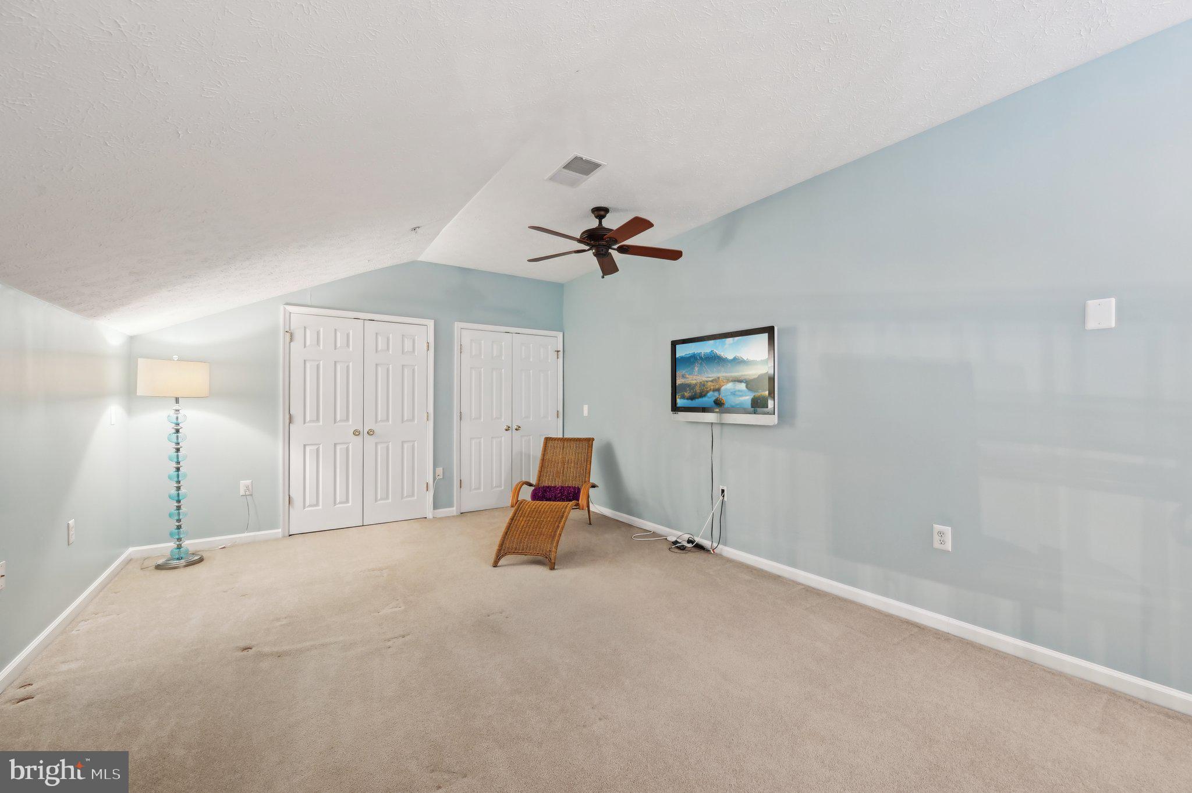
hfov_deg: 104.3
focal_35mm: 14
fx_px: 463
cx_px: 596
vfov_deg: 81.1
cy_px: 396
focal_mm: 14
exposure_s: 1/2
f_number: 8
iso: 400
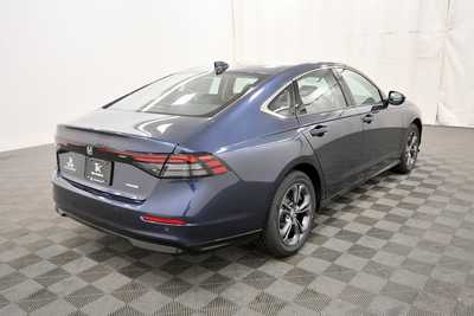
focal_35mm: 27
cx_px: 237
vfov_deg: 48.0
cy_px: 158
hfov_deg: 67.4
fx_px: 356
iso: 1600
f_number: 5.3
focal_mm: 18
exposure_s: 1/125
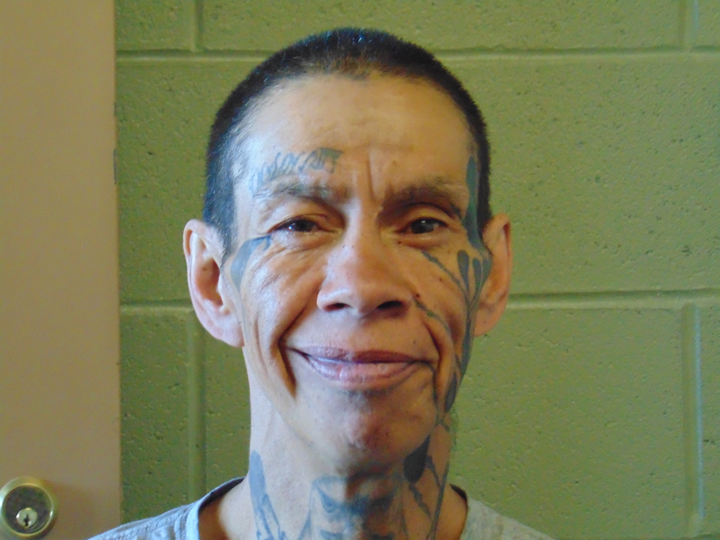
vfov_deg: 13.7
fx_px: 2246
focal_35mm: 108
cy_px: 270
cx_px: 360
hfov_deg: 18.2
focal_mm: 19.4
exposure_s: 1/40
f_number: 3.9
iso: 800
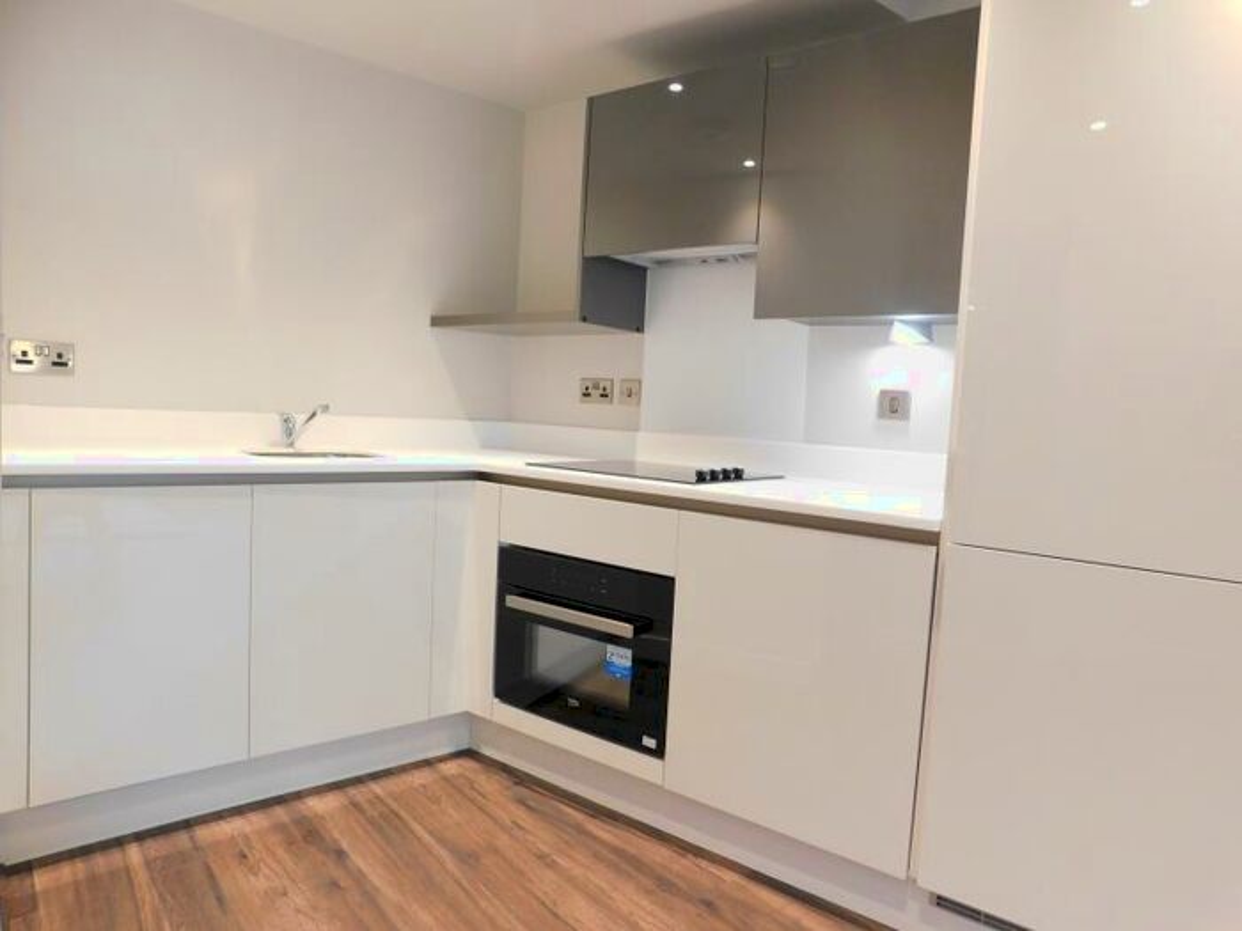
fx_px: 825
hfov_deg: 73.9
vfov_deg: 58.9
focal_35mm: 23
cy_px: 466
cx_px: 621
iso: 320
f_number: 3
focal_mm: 4
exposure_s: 1/30
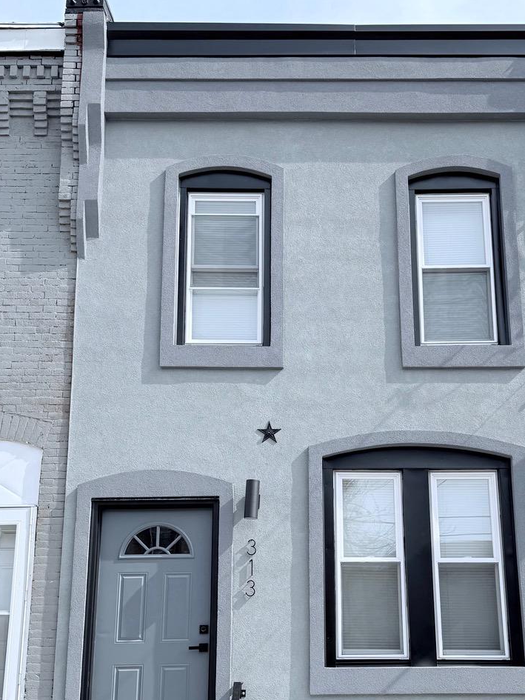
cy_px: 484
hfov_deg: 36.7
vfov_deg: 46.9
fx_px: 788
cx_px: 316
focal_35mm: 39
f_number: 1.78
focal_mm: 6.76
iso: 80
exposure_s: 1/3759
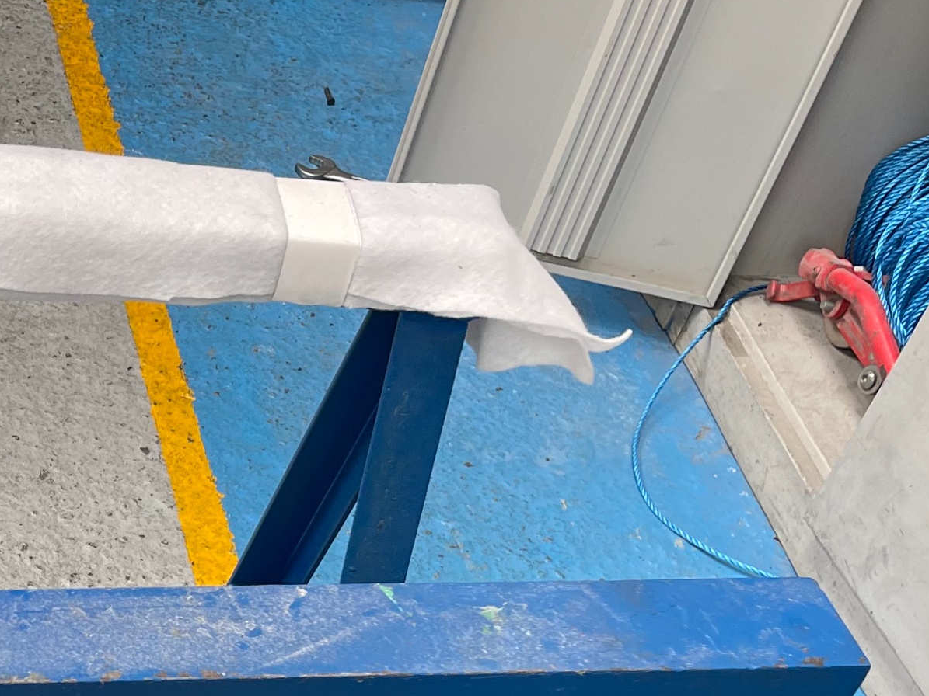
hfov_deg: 24.6
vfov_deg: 19.7
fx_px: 1905
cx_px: -206
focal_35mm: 71
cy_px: 803
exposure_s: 1/121
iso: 80
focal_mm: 5.1
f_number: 1.6
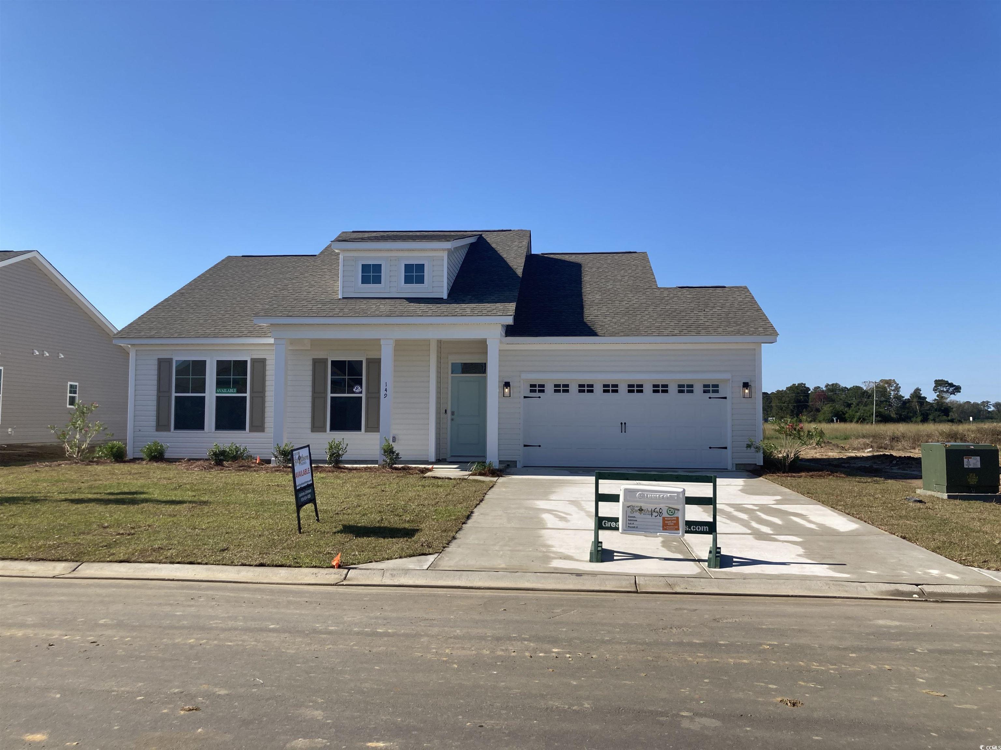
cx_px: 500
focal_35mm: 28
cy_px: 375
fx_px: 810
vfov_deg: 49.7
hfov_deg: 63.4
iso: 20
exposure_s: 1/2114
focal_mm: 3.99
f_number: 1.8
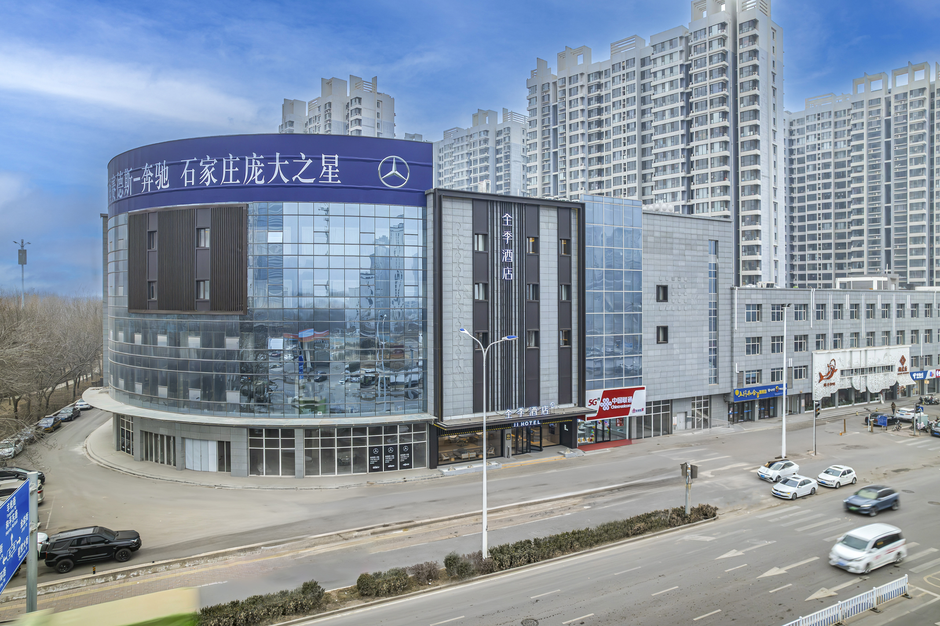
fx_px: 574
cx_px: 470
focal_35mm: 22
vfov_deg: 57.2
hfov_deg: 78.6
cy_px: 313
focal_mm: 8.38
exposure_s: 1/15
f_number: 2.8
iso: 370
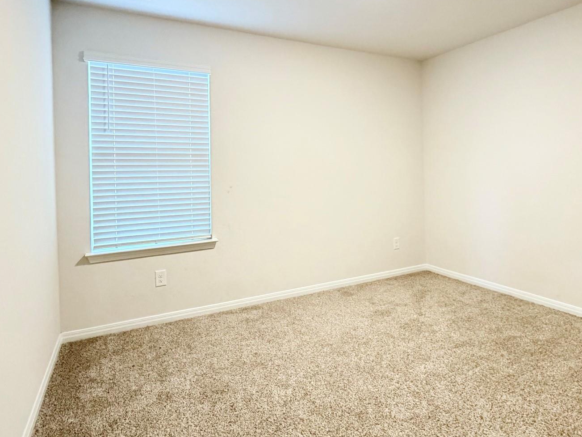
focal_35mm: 22
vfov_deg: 60.5
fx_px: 370
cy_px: 173
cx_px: 308
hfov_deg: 76.3
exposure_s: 1/60
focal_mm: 2.22
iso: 640
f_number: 2.2
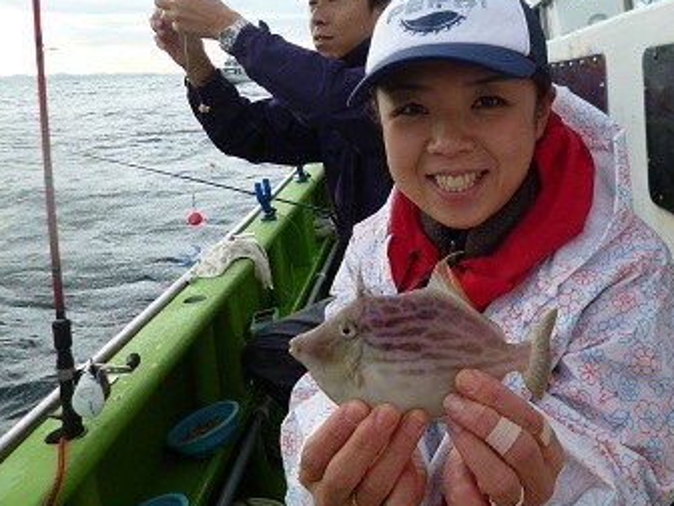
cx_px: 467
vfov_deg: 41.3
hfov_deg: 52.6
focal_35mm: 34
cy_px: 176
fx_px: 662
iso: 100
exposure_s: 1/500
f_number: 2.5
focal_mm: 4.3
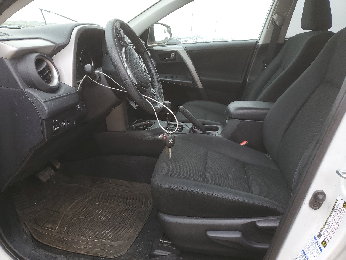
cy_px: 130
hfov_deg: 67.3
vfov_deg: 53.1
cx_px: 173
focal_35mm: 26
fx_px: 260
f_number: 1.5
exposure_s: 1/143
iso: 50
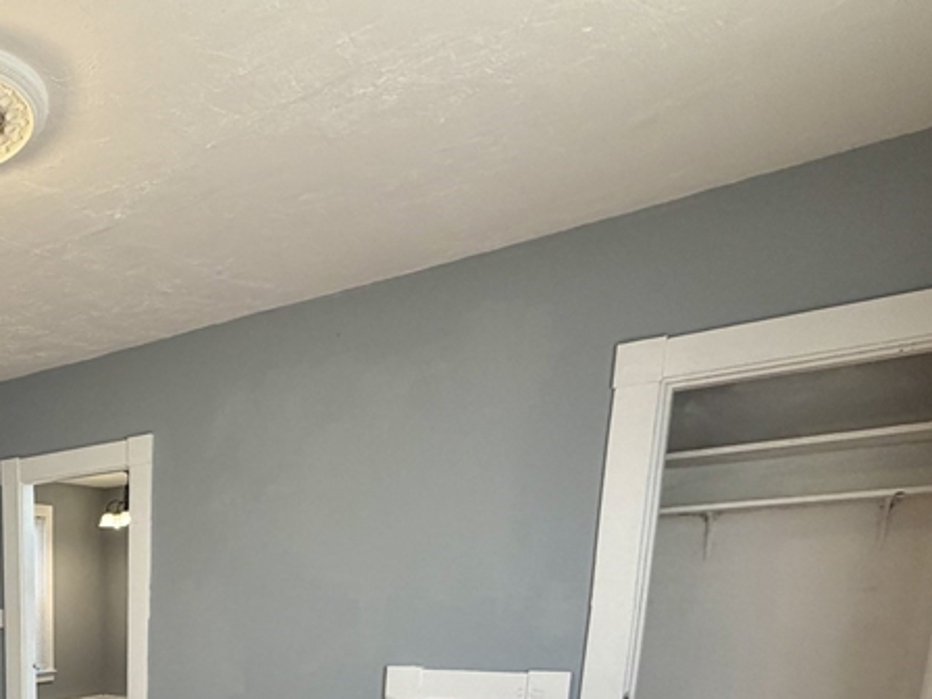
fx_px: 862
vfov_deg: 37.2
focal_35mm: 32
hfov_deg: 46.4
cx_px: -23
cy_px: 766
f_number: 2.2
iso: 125
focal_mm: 2.22
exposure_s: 1/120
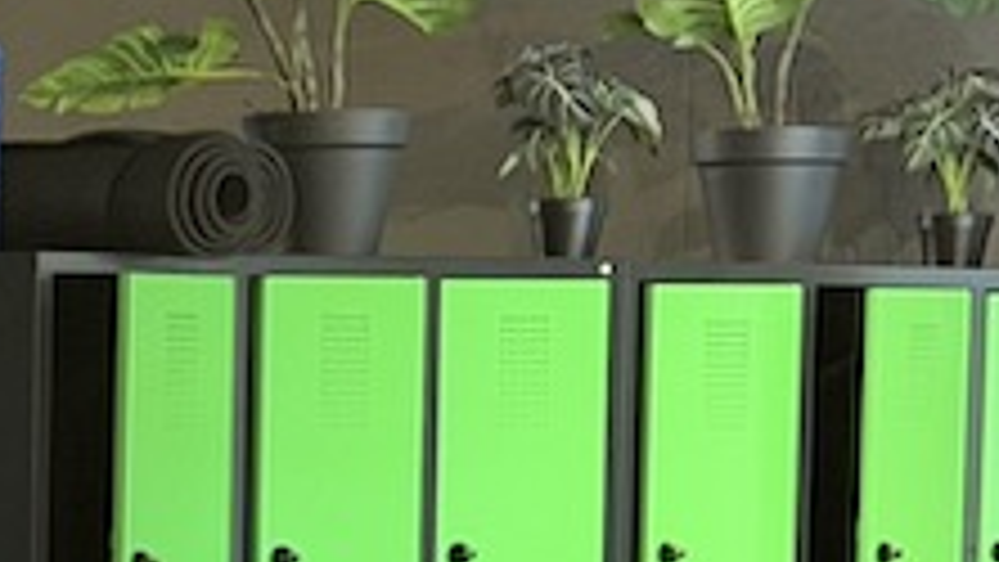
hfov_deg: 8.6
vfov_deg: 5.1
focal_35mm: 236
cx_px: -1143
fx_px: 6253
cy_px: 823
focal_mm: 6.76
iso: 500
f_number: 1.78
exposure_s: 1/33
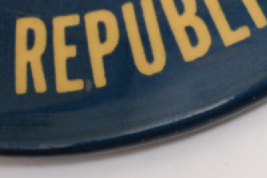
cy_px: 324
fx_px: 2003
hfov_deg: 7.3
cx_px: 575
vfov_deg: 5.0
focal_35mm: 270
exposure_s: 1/125
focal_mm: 60
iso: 400
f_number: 18
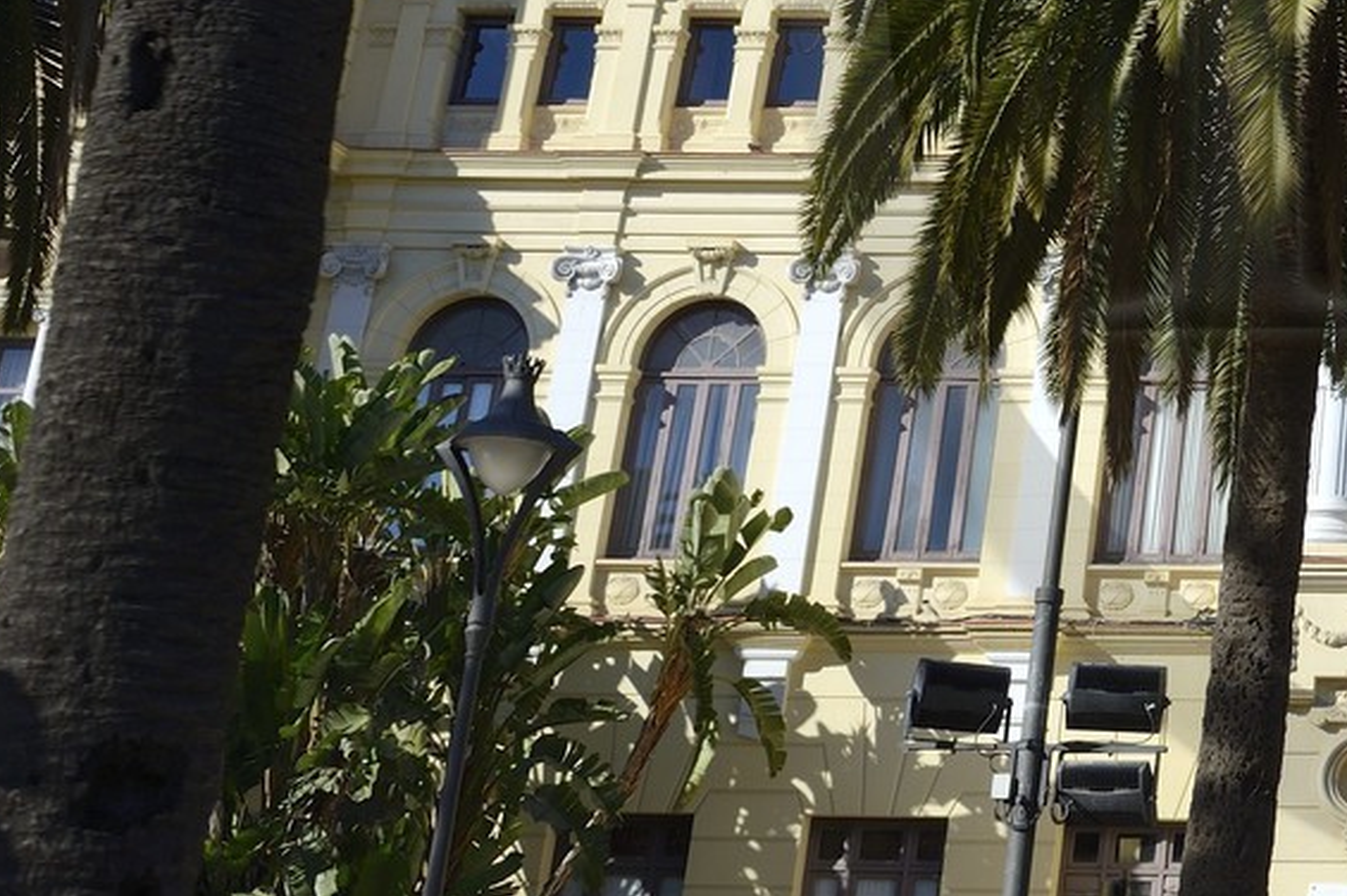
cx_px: 1762
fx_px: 2543
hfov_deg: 25.5
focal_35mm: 68
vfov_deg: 19.3
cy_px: -60
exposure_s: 1/500
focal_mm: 24
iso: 200
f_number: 9
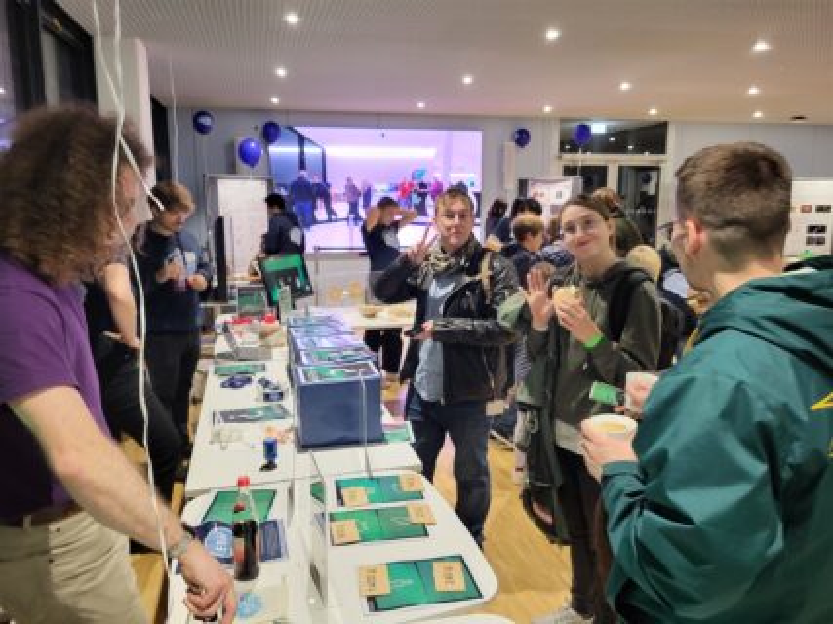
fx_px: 625
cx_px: 416
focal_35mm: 26
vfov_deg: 53.0
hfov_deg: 67.3
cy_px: 312
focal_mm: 5.4
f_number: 1.8
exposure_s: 1/50
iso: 500
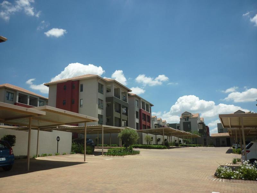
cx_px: 128
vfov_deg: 42.9
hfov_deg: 55.4
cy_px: 96
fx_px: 245
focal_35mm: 33
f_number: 8
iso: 100
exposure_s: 1/320
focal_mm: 5.5
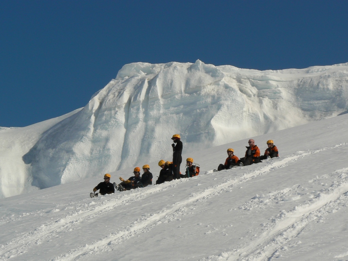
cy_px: 130
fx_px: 1126
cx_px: 174
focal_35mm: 112
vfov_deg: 13.2
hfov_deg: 17.6
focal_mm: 18.6
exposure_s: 1/800
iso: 80
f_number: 8
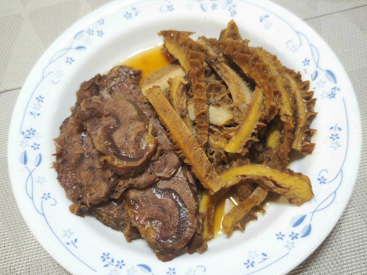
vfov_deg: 40.7
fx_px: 371
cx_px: 184
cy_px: 138
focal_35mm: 35
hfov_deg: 52.6
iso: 250
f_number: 1.63
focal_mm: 8.72
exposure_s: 1/60
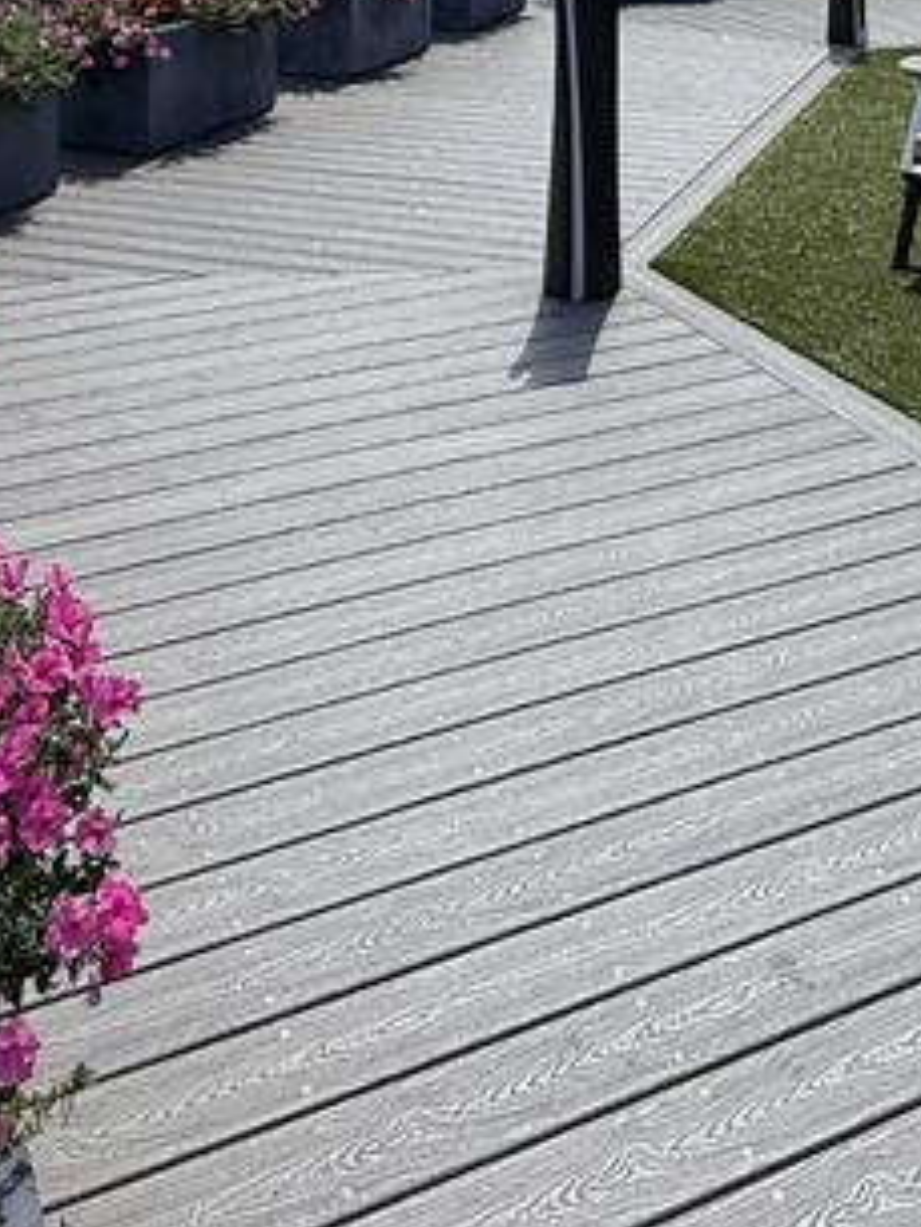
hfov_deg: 30.7
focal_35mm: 47
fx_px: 1666
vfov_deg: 33.9
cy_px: -189
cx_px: 599
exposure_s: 1/4425
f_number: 2.2
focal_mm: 2.22
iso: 50
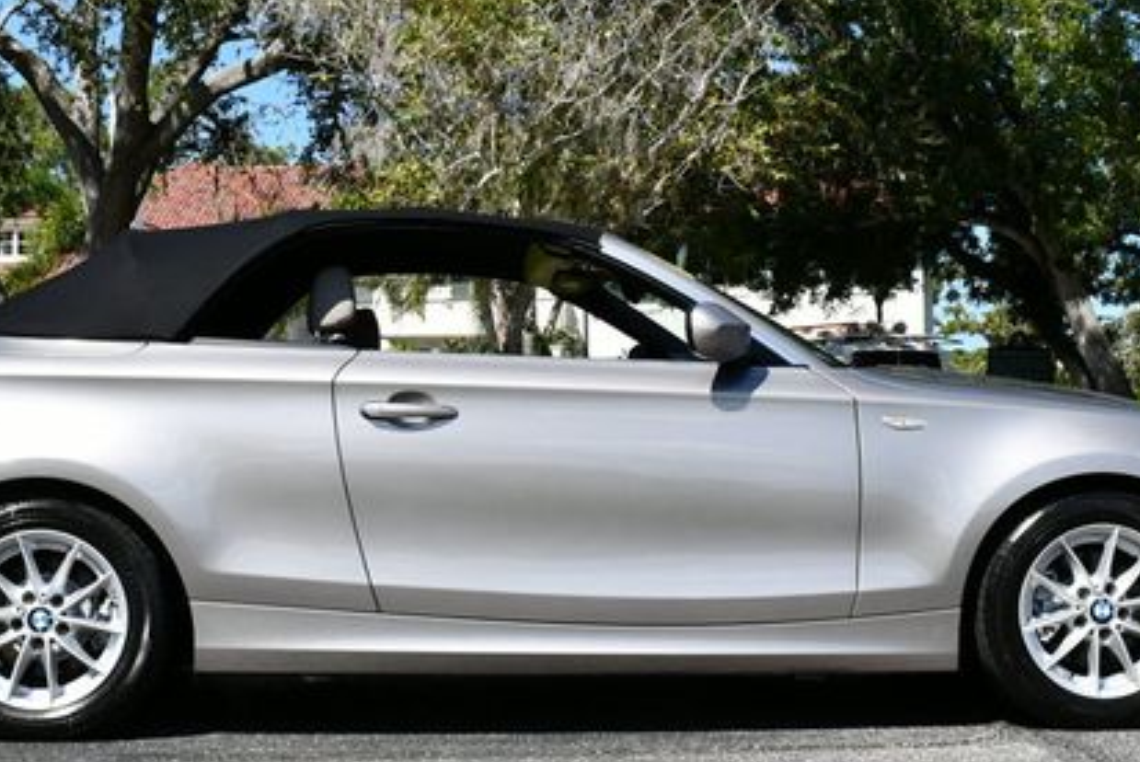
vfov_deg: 21.9
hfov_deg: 32.3
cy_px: 295
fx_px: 1965
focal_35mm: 62
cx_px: 508
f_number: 8
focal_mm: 20
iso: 100
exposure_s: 1/250
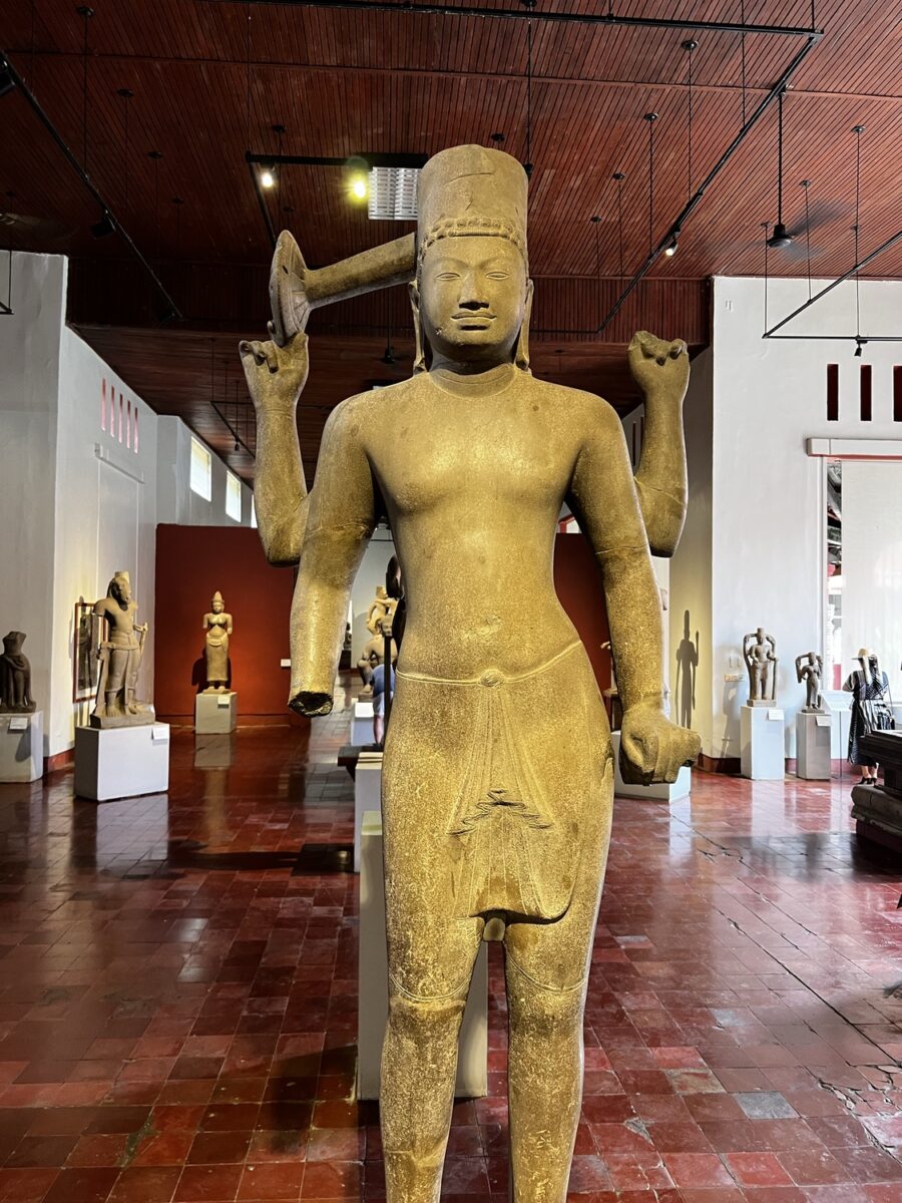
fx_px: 903
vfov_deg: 67.3
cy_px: 602
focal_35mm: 26
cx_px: 451
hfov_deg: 53.1
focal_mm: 5.7
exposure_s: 1/50
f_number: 1.5
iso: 200
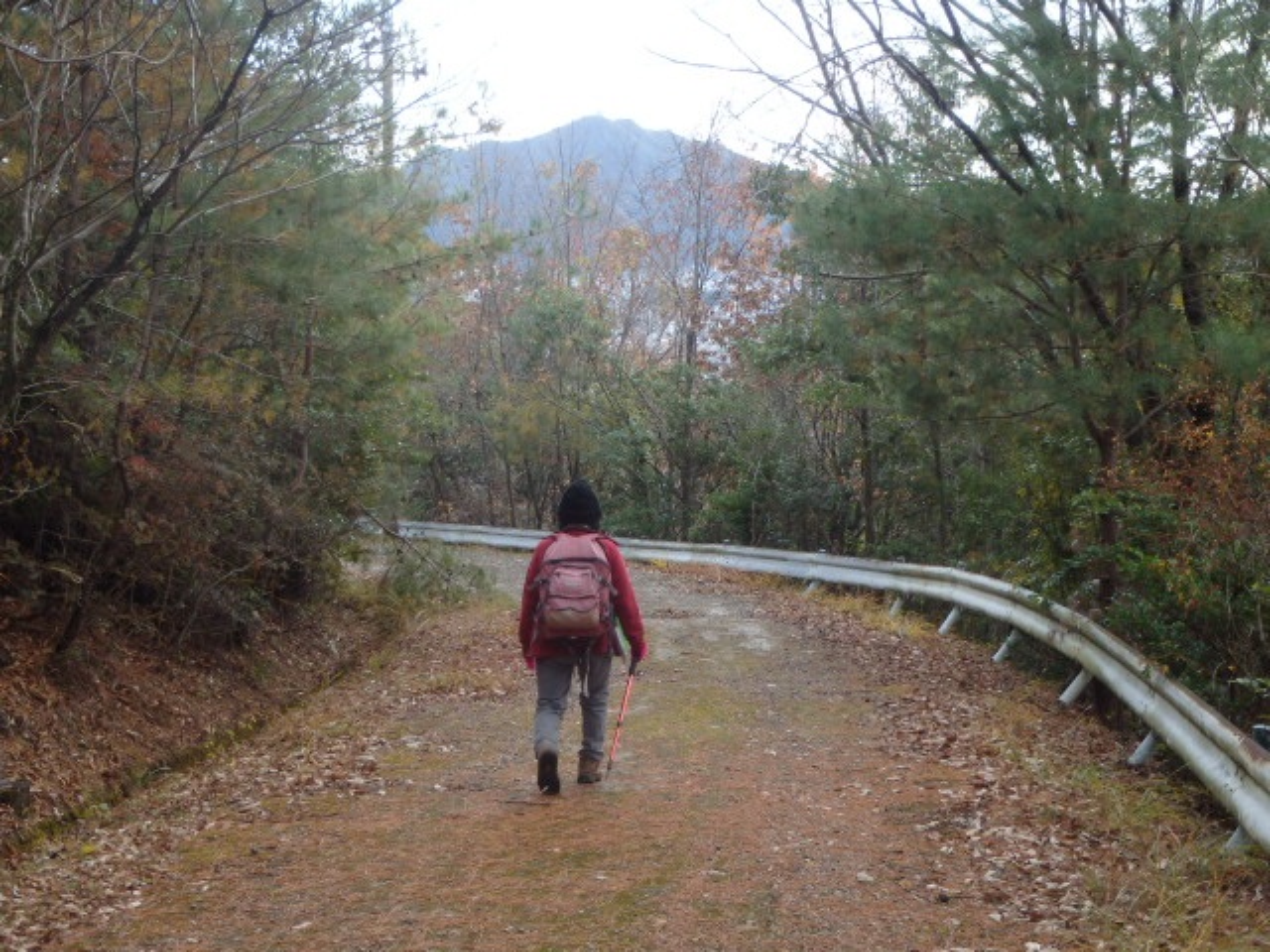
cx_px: 635
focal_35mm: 56
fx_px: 2055
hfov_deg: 34.3
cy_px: 476
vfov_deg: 26.1
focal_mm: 10
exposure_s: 1/80
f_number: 5.1
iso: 200
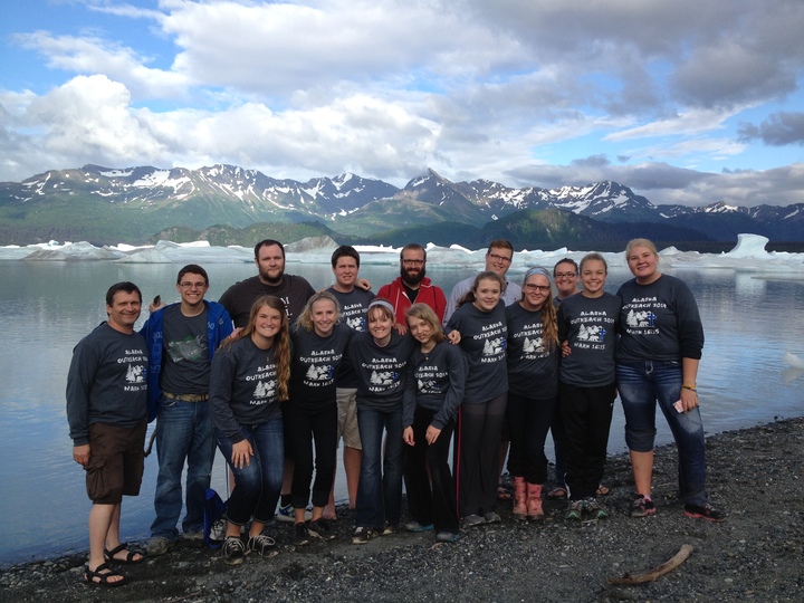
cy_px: 302
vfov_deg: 40.7
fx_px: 813
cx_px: 402
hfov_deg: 52.6
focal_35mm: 35
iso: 50
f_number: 2.4
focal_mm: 4.28
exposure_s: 1/1042
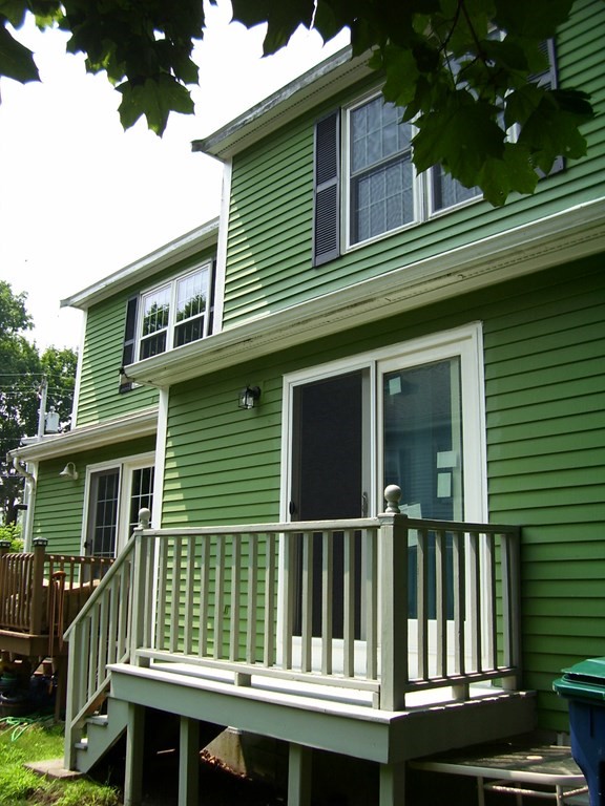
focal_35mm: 34
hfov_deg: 41.8
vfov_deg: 54.0
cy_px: 403
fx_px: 792
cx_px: 302
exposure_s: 1/750
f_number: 2.7
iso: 80
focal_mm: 5.6
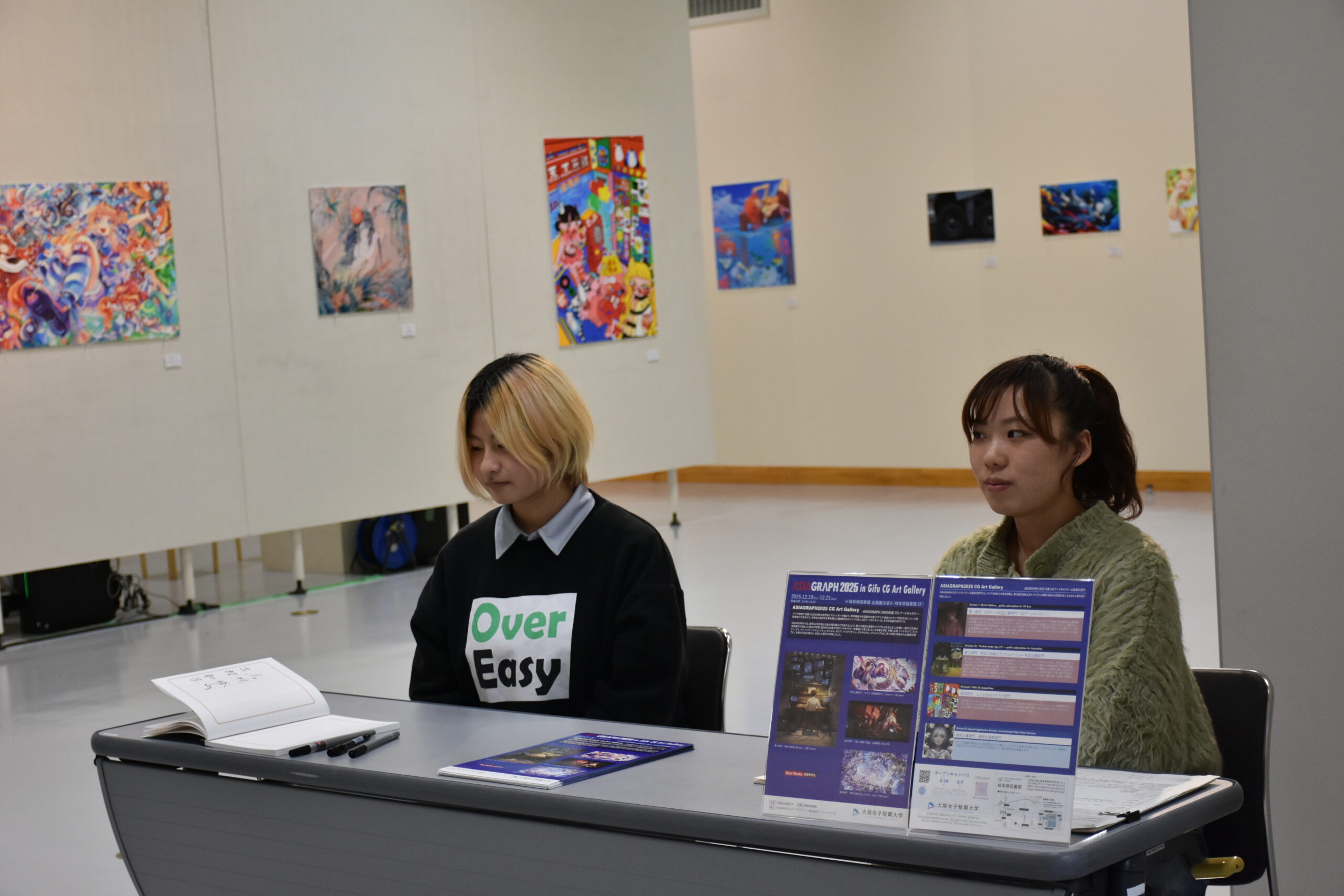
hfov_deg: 31.9
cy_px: 448
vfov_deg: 21.6
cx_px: 672
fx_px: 2352
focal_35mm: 63
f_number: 4.5
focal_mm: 42
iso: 800
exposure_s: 1/80
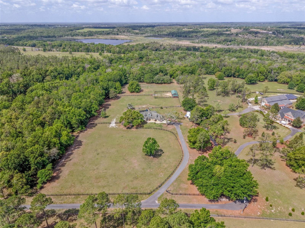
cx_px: 152
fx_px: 211
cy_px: 114
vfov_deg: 56.8
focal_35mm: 24
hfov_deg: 71.6
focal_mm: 8.67
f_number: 1.8
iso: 120
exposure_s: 1/250
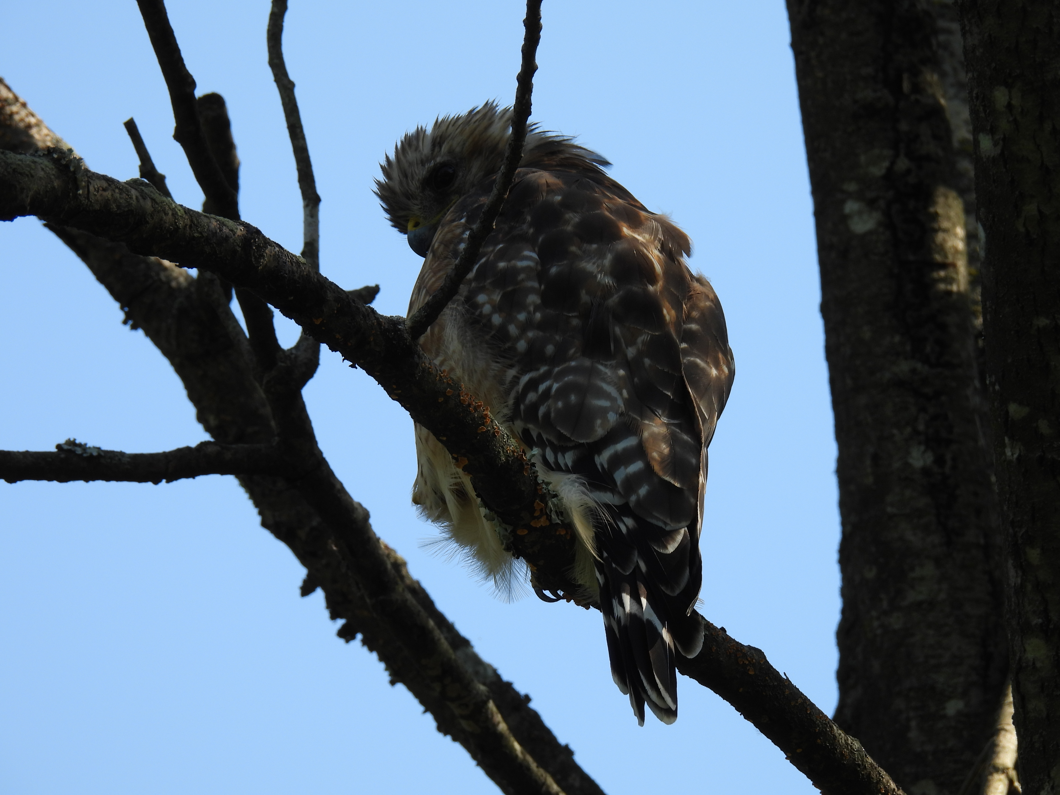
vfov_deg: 3.0
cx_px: 530
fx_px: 15311
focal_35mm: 500
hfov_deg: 4.0
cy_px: 398
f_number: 5
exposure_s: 1/250
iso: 100
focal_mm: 89.2
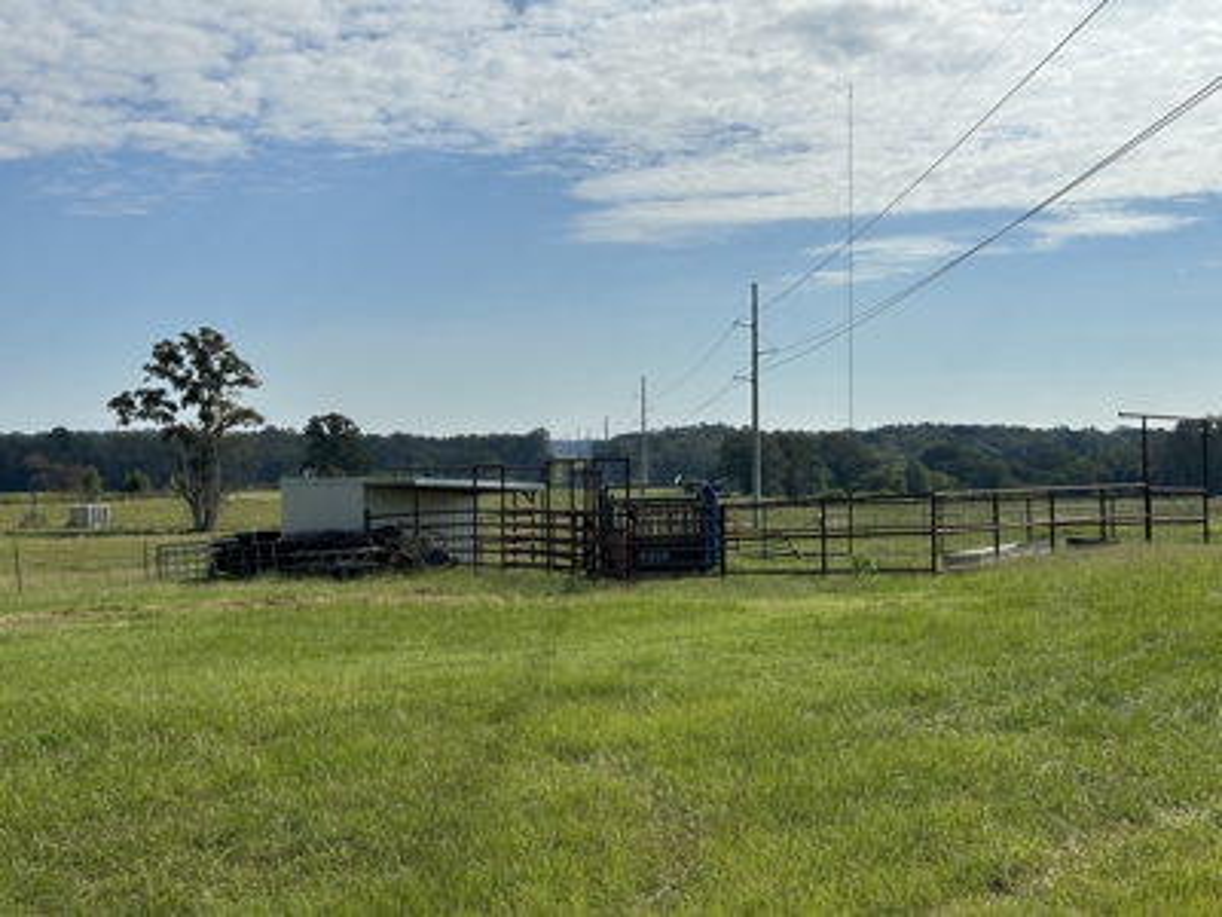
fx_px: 1694
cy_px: 458
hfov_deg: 39.7
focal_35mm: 48
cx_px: 611
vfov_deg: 30.3
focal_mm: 6.86
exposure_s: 1/8929
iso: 64
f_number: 1.78
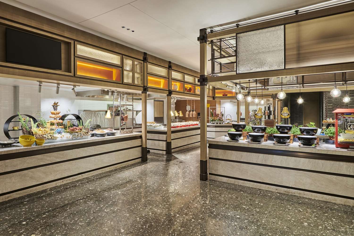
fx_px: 187
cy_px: 118
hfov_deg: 86.9
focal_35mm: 19
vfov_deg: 64.6
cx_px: 177
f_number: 11
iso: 64
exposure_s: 1/4
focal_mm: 19
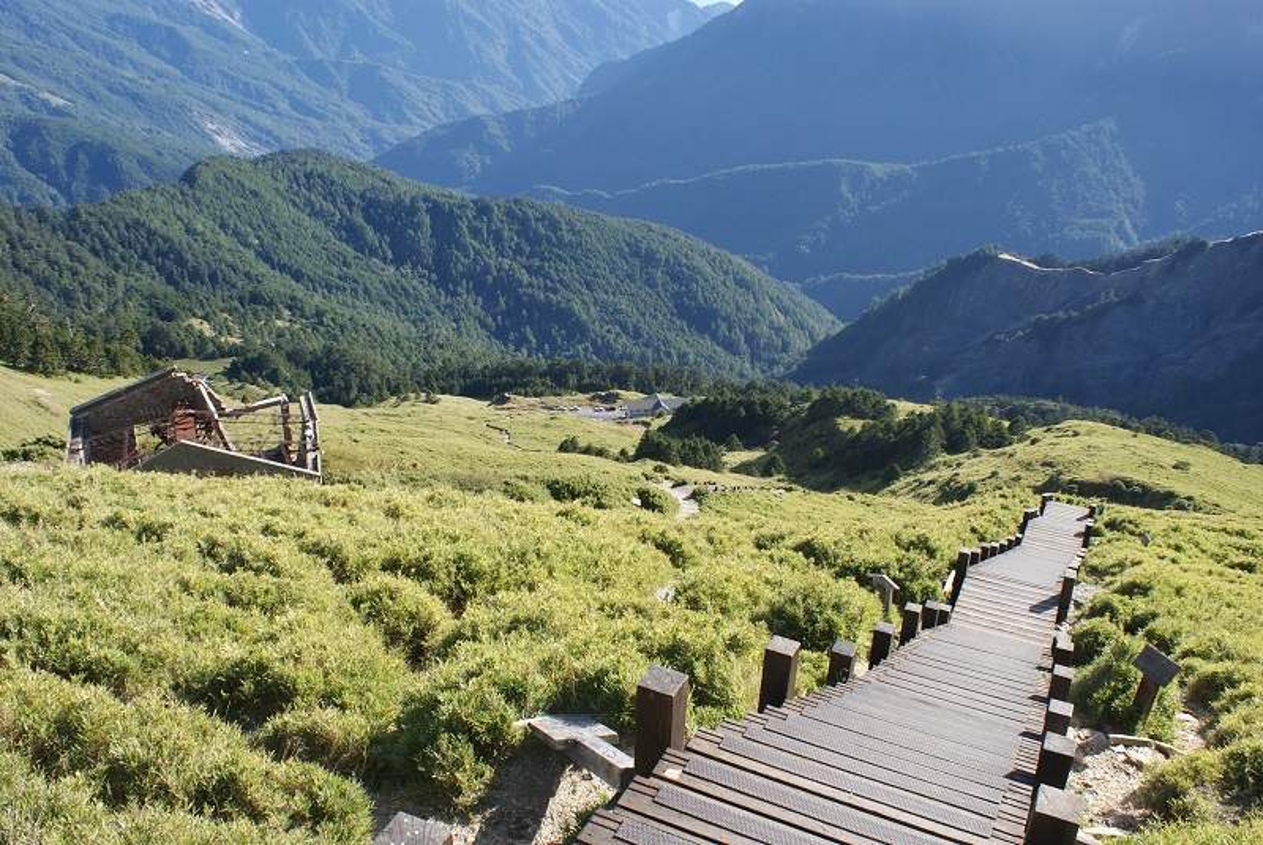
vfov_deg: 43.7
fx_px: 1053
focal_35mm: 30
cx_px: 632
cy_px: 422
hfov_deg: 61.9
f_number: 9
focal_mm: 20
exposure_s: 1/80
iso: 100
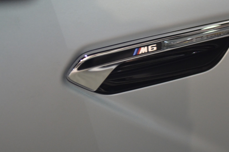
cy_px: 43
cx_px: 129
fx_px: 792
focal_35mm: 125
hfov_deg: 16.4
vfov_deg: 10.9
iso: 1600
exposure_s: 1/20
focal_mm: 55
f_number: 2.8
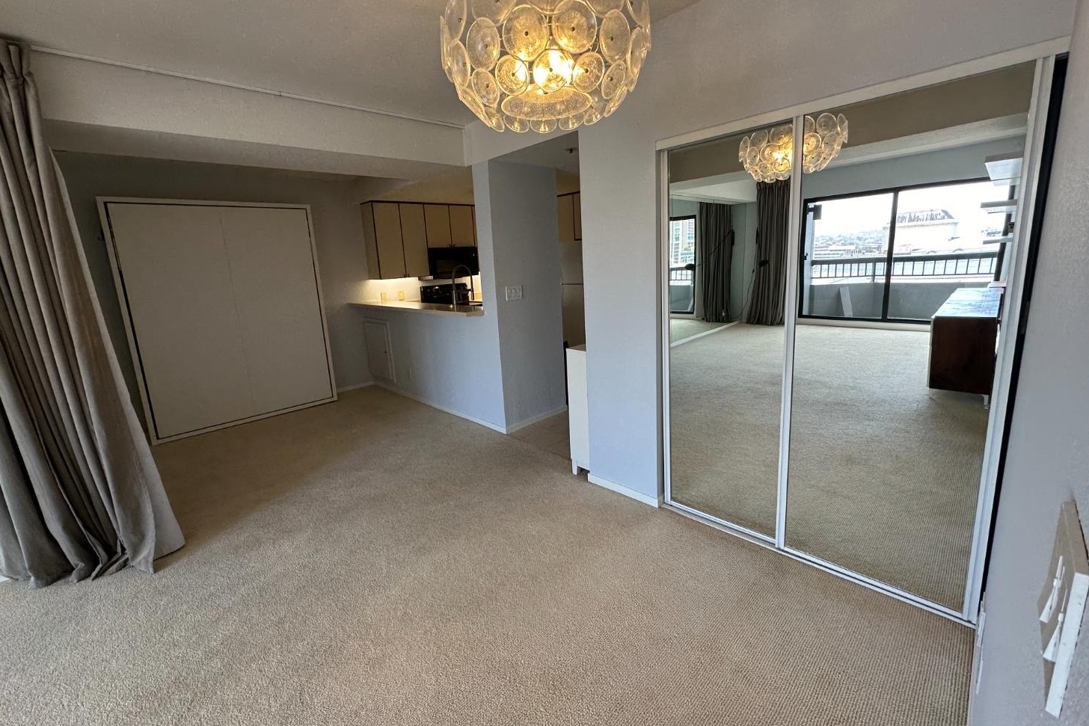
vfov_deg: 77.3
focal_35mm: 15
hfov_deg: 100.4
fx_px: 454
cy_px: 347
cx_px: 533
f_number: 2.2
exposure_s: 1/120
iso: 100
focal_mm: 2.22
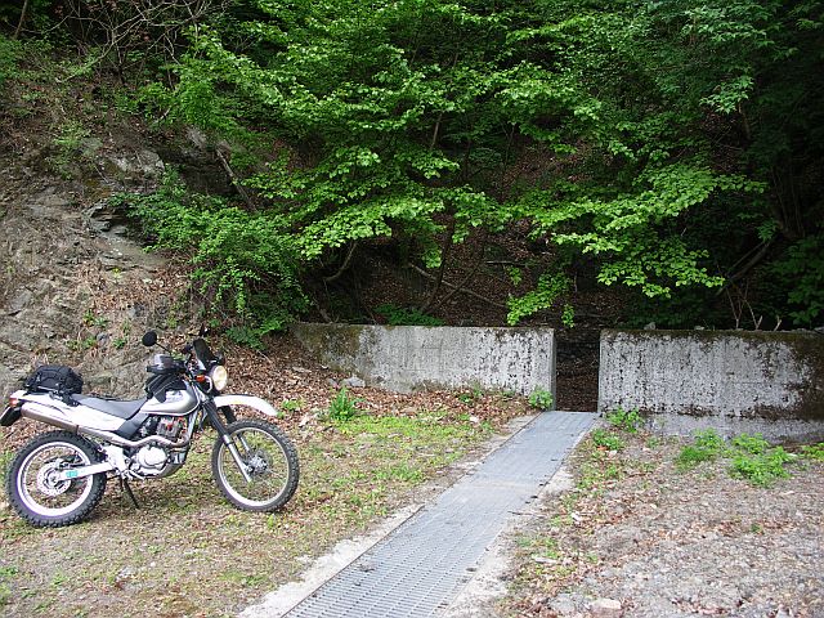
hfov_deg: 63.4
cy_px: 309
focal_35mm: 28
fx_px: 667
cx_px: 412
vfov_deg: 49.7
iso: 50
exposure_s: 1/50
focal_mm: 7.2
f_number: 2.8
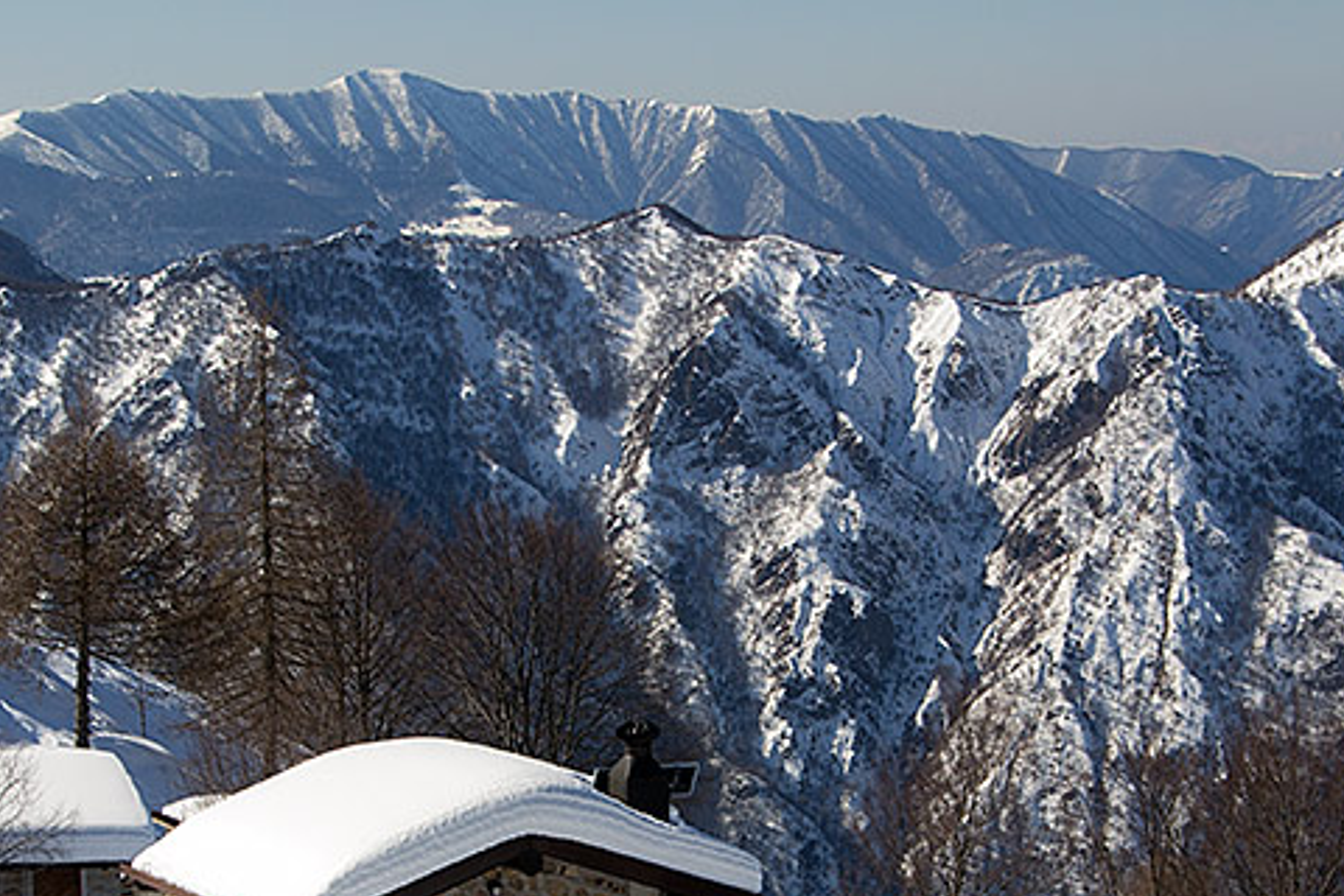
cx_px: 703
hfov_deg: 16.4
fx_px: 4666
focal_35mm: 125
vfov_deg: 10.9
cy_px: 819
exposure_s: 1/80
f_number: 11
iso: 100
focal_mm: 40
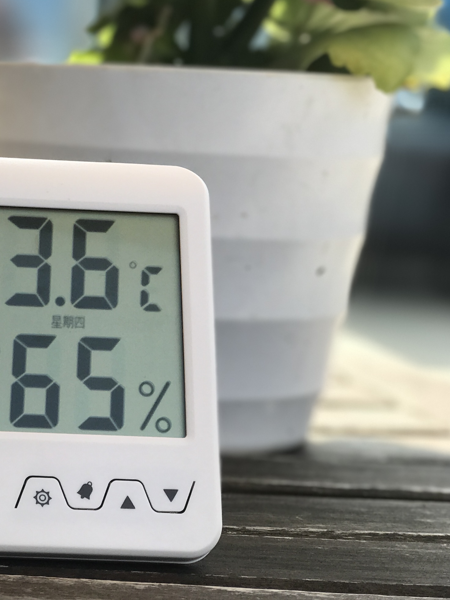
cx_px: -132
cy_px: 152
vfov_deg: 16.7
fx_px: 2028
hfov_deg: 12.3
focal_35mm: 117
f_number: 2.8
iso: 20
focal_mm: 6.6
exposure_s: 1/368
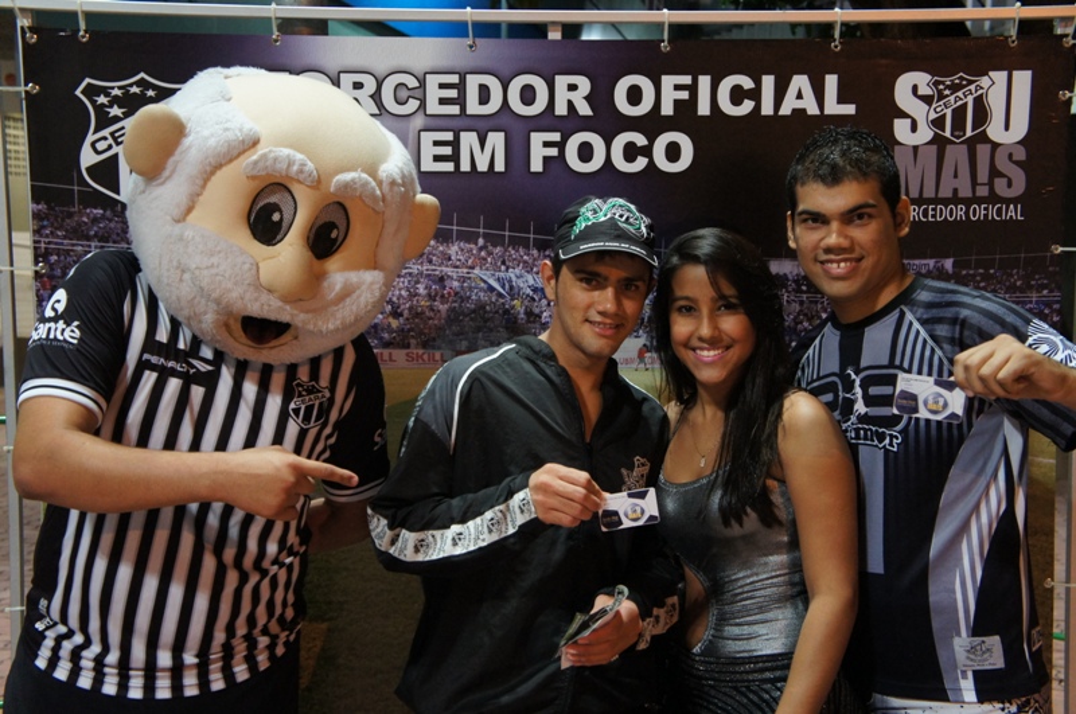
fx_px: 1477
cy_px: 357
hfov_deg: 40.0
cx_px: 538
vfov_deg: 27.2
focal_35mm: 50
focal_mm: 33
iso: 1600
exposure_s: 1/30
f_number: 4.5
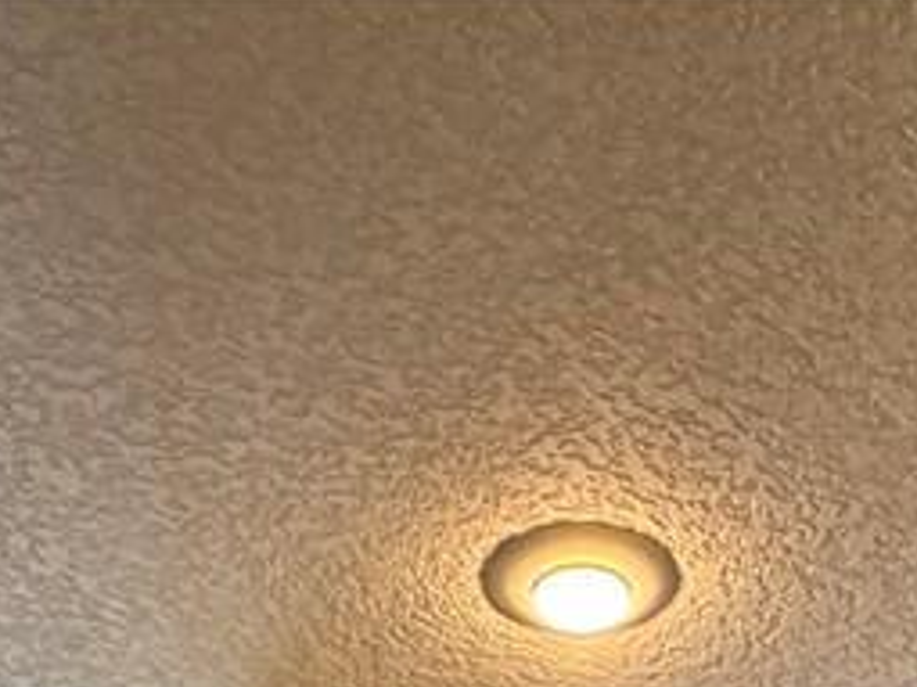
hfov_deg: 22.2
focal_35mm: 88
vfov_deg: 10.6
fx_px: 2330
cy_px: 2144
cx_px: 615
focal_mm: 2.22
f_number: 2.2
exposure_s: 1/60
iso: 250
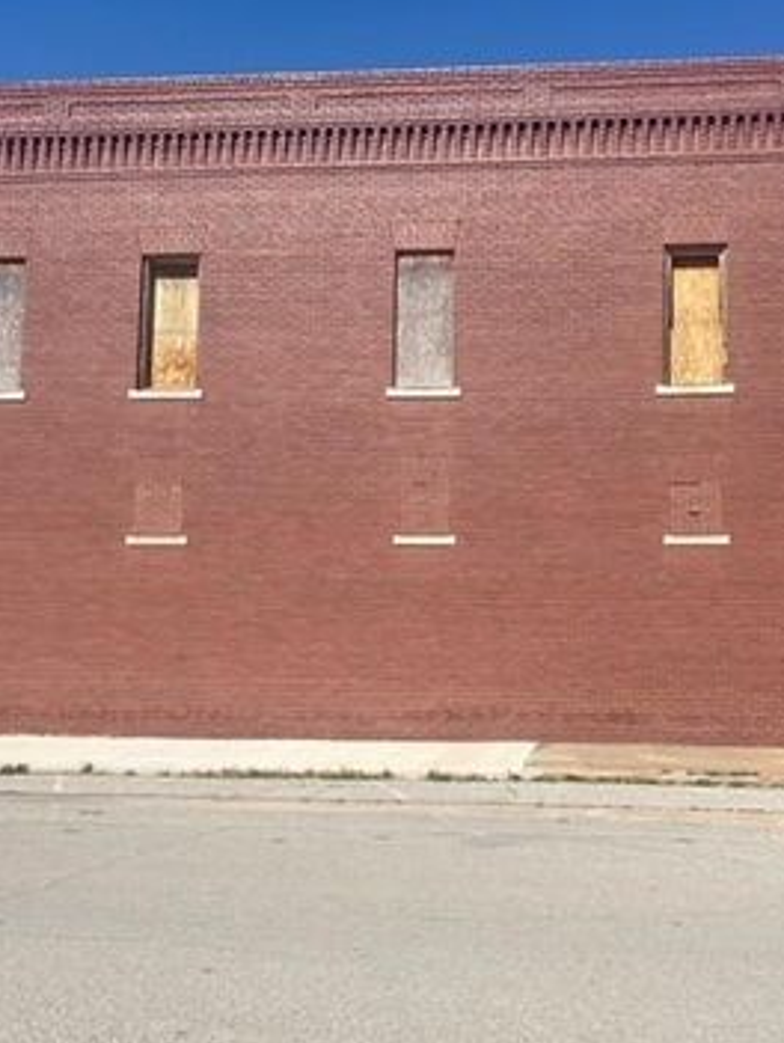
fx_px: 1115
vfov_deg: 50.1
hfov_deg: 38.4
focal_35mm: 37
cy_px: 533
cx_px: 502
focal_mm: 4.25
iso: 32
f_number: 1.8
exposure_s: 1/3731
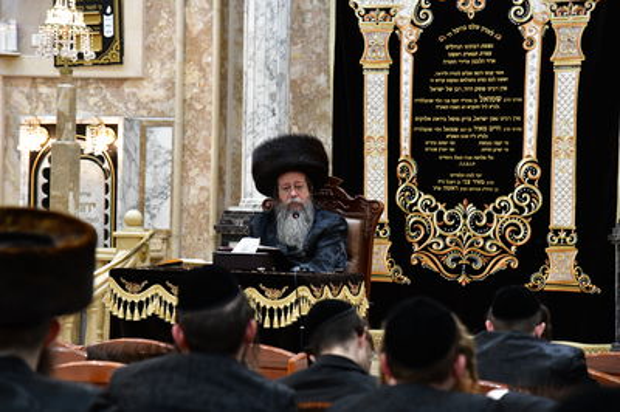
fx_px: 2065
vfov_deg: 11.4
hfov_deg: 17.1
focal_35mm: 120
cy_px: 206
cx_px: 310
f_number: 5.6
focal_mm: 120
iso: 2500
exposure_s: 1/100
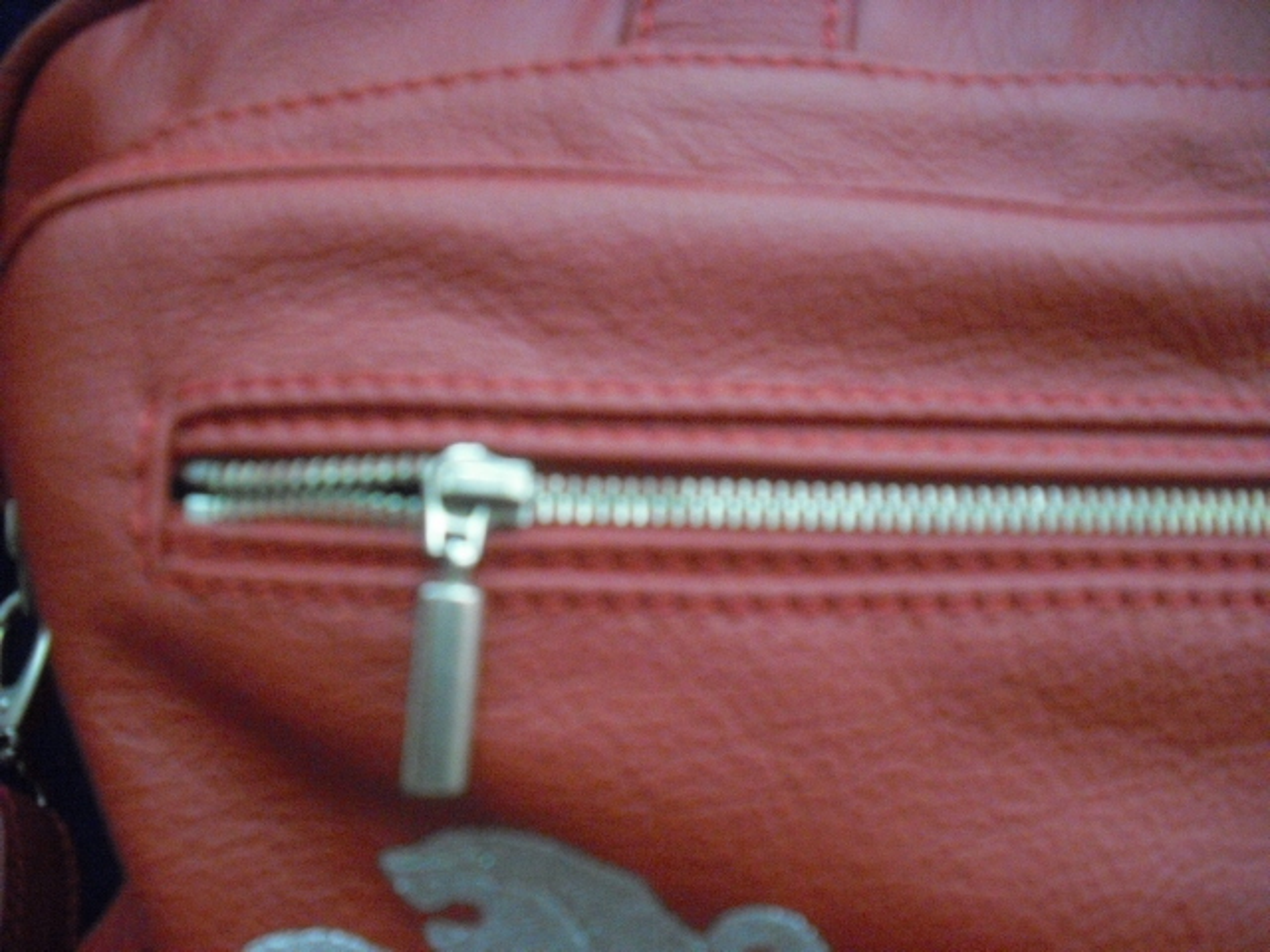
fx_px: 1394
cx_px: 635
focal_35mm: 38
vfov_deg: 37.7
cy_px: 476
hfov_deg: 49.0
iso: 800
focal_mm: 6.2
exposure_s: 1/40
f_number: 2.8
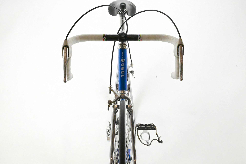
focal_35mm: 70
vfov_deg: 19.4
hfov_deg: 28.9
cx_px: 123
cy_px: 82
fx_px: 478
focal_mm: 70
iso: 20000
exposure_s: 1/640
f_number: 20
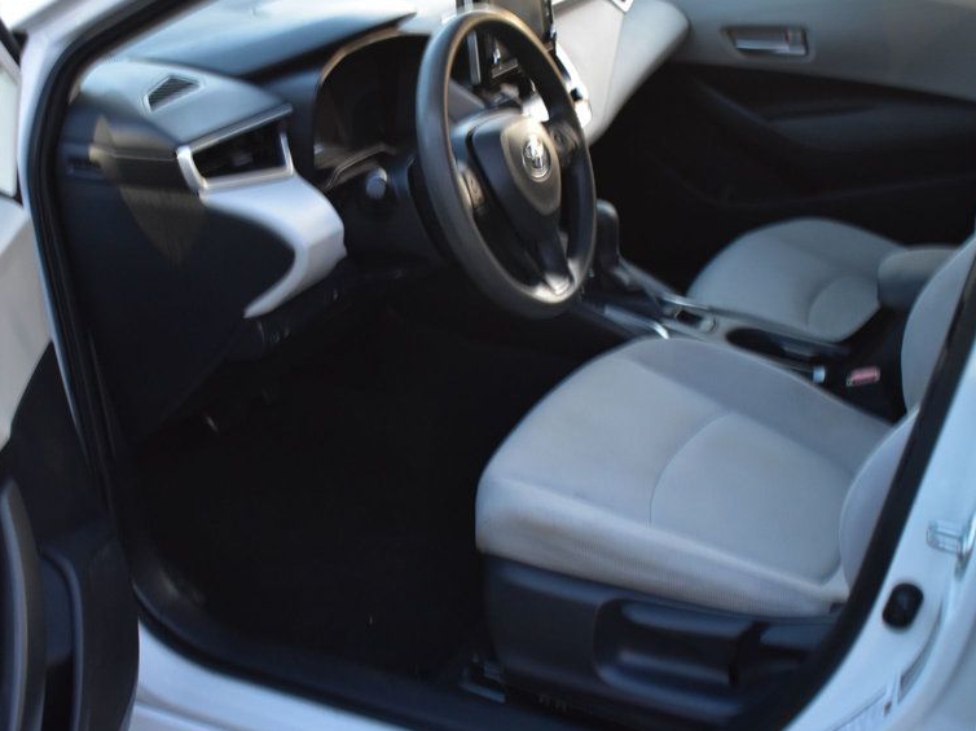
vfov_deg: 30.9
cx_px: 427
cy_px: 360
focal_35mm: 47
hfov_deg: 40.4
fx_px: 1325
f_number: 3.8
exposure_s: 1/3
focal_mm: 24
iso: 1600
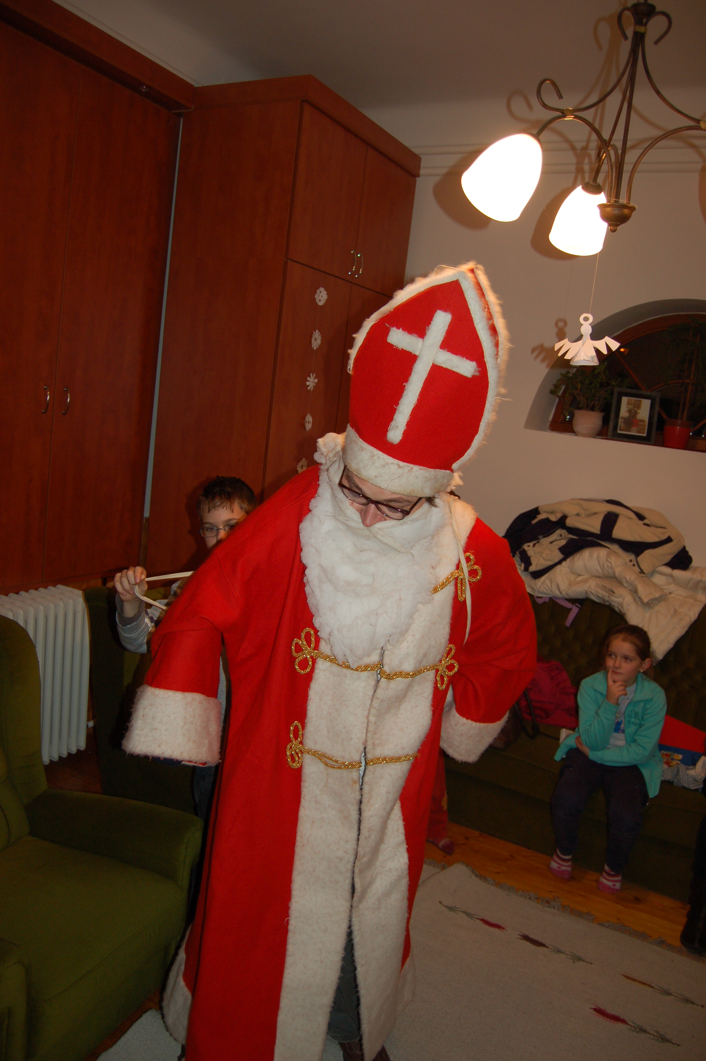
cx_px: 353
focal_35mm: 27
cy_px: 530
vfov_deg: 67.4
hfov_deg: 47.8
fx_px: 796
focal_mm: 18
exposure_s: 1/60
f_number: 3.5
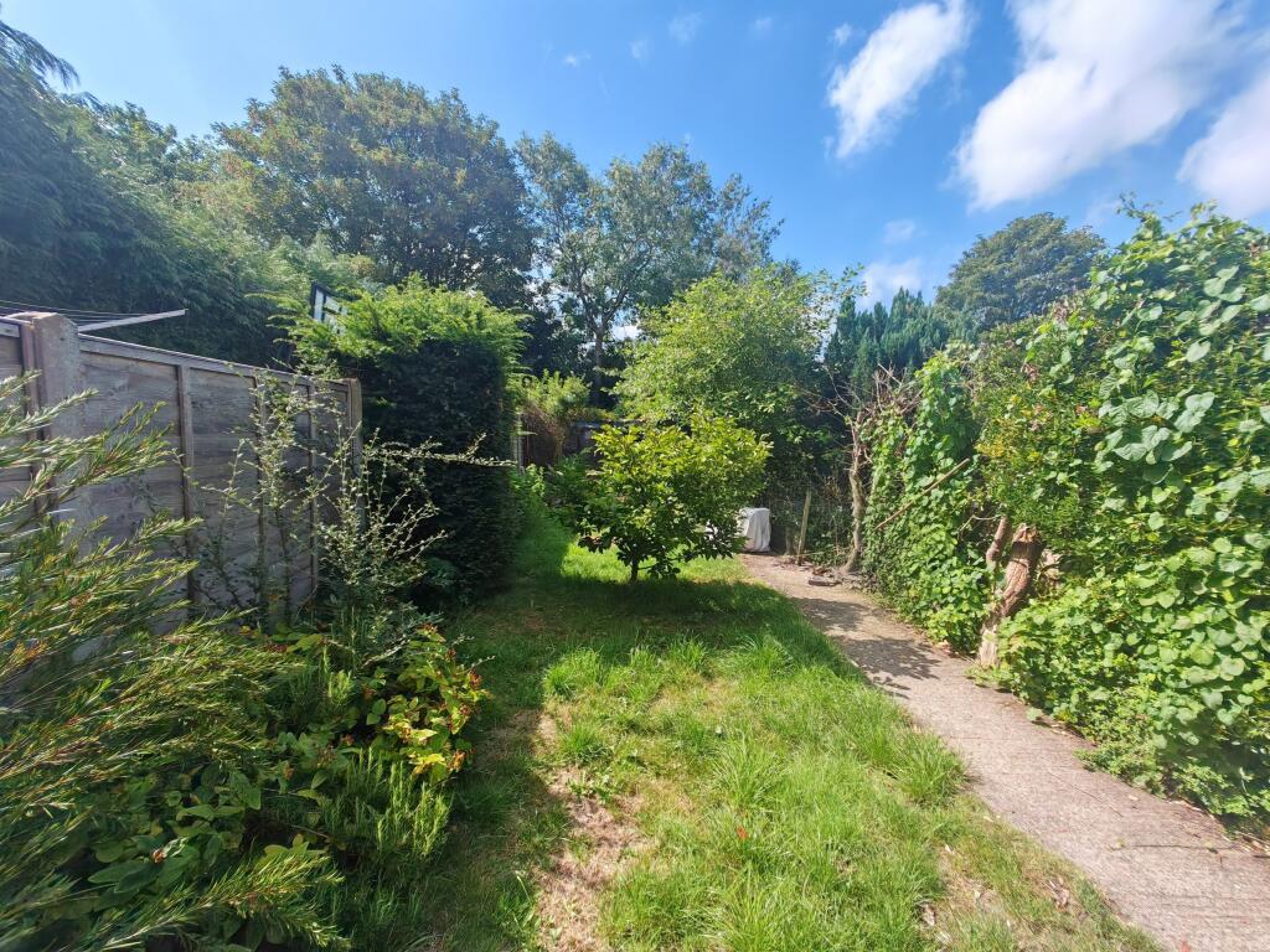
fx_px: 477
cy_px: 476
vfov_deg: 89.9
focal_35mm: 13
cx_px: 635
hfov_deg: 106.2
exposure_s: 1/540
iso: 50
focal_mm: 1.82
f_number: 2
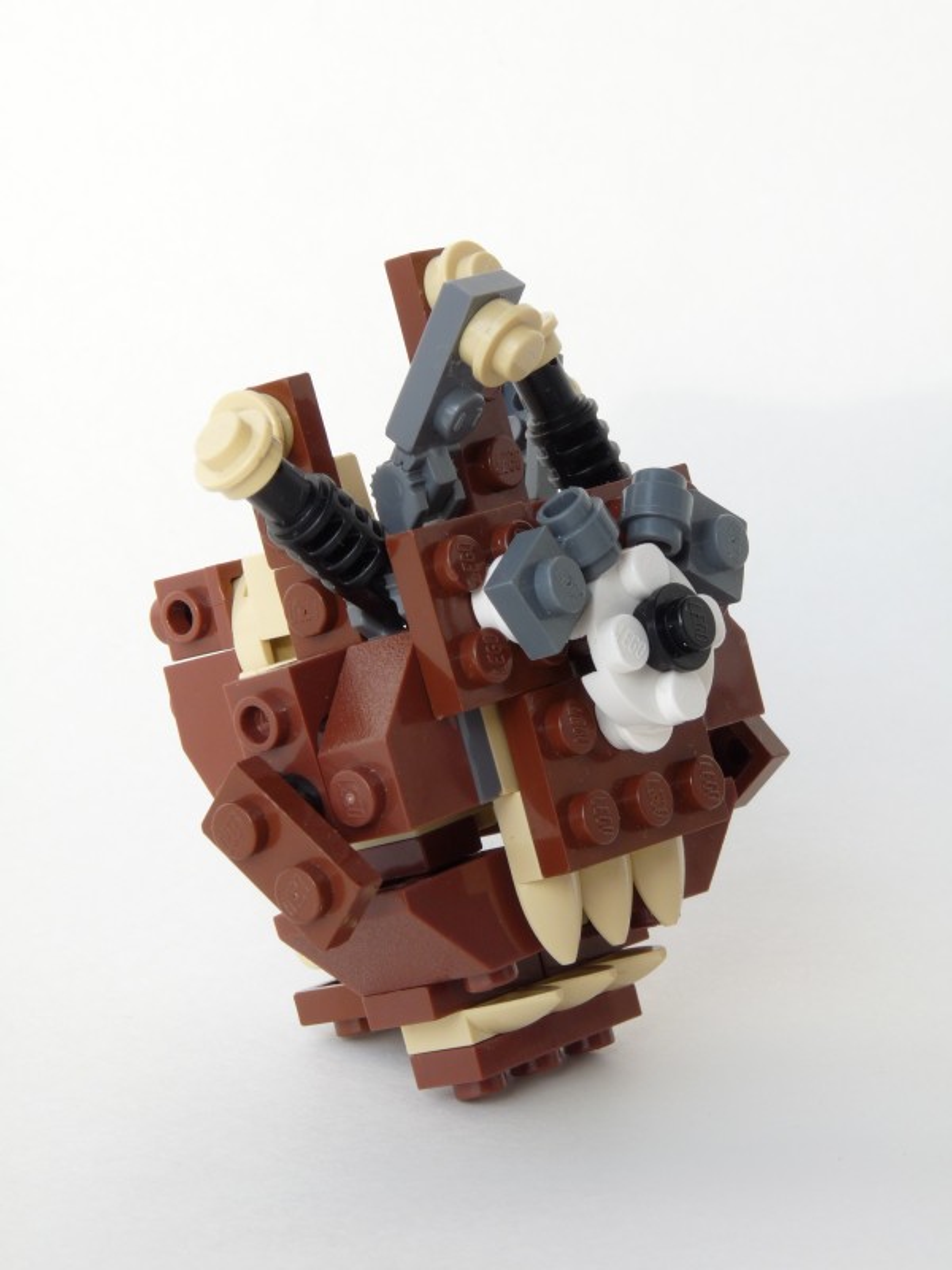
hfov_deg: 13.6
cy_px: 635
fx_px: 3997
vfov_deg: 18.0
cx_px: 476
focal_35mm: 109
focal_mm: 19.4
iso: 100
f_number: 8
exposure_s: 1/60
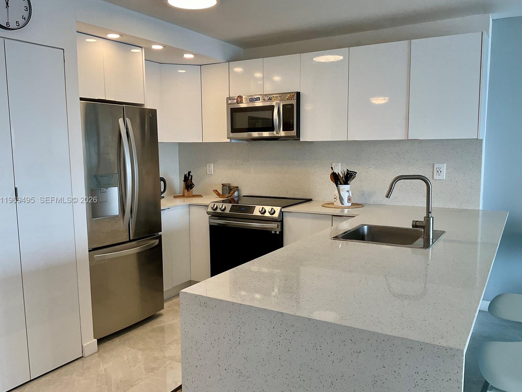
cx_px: 262
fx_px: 452
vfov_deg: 46.8
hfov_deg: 60.0
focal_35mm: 30
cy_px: 200
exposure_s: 1/120
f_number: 1.8
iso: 40
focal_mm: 3
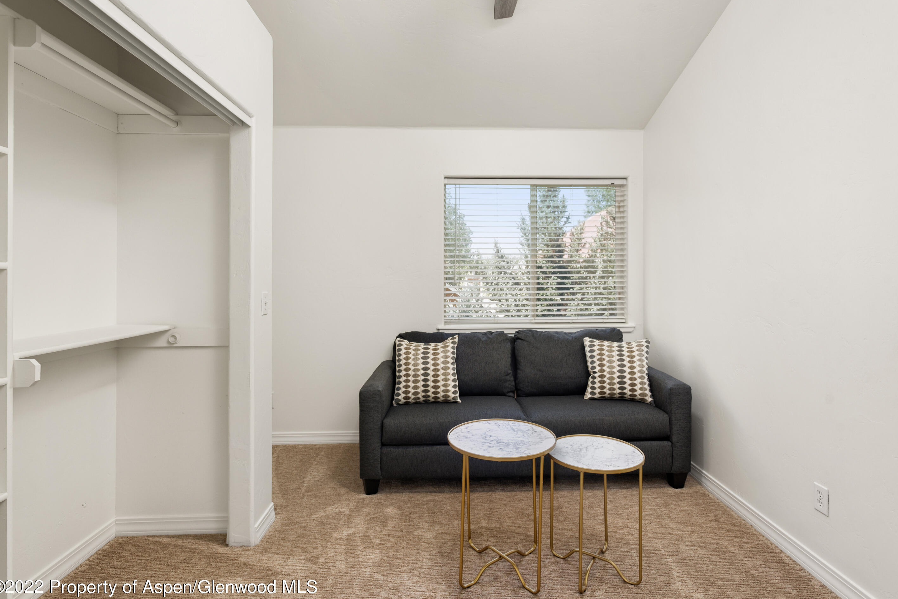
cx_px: 465
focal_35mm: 18
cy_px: 298
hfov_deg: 90.0
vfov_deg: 67.4
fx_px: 449
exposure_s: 1/5
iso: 500
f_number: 7.1
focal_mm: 17
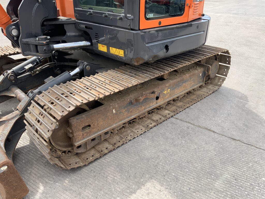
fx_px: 222
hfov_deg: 61.7
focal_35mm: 29
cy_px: 100
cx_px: 132
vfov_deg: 48.2
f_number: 1.8
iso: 16
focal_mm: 3
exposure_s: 1/580
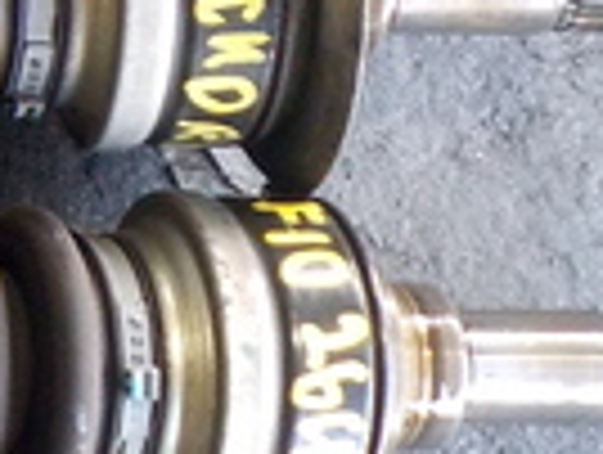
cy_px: -13
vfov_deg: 8.3
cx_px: -950
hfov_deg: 9.5
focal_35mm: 179
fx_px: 3124
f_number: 3.3
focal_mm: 4.1
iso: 250
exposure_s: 1/30
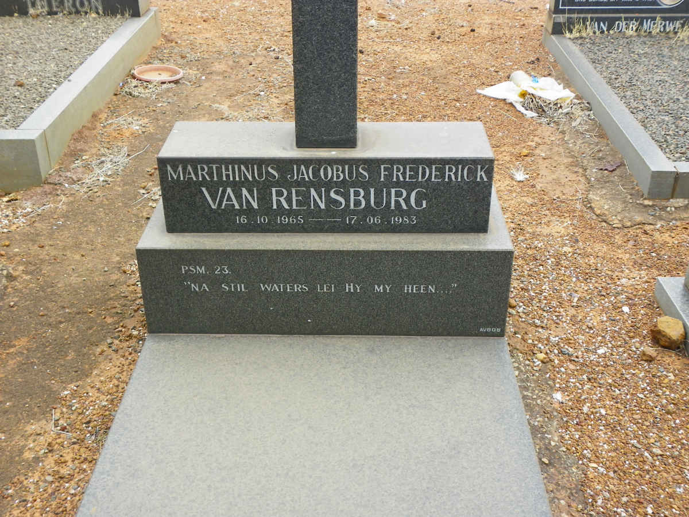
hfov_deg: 43.9
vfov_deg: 33.6
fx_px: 856
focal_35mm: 43
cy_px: 258
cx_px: 344
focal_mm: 7.6
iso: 64
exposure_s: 1/160
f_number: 3.2
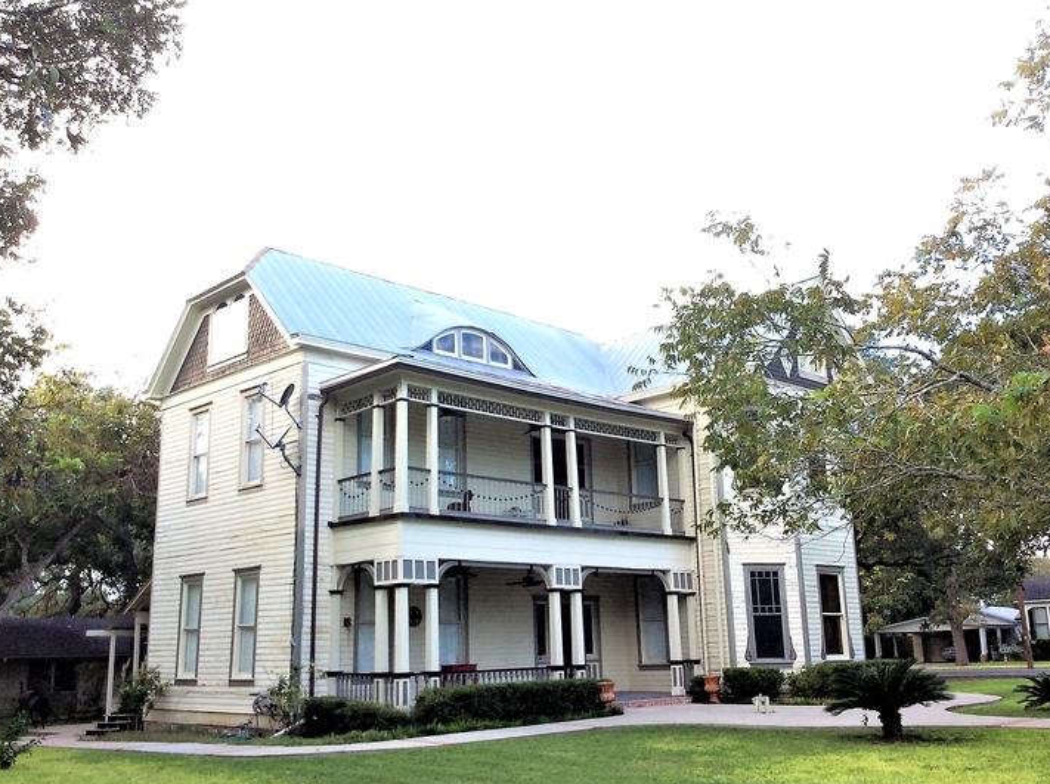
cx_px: 492
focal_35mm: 36
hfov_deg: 51.4
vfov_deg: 39.5
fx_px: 1090
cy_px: 426
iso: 50
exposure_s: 1/120
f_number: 2.4
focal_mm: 3.3
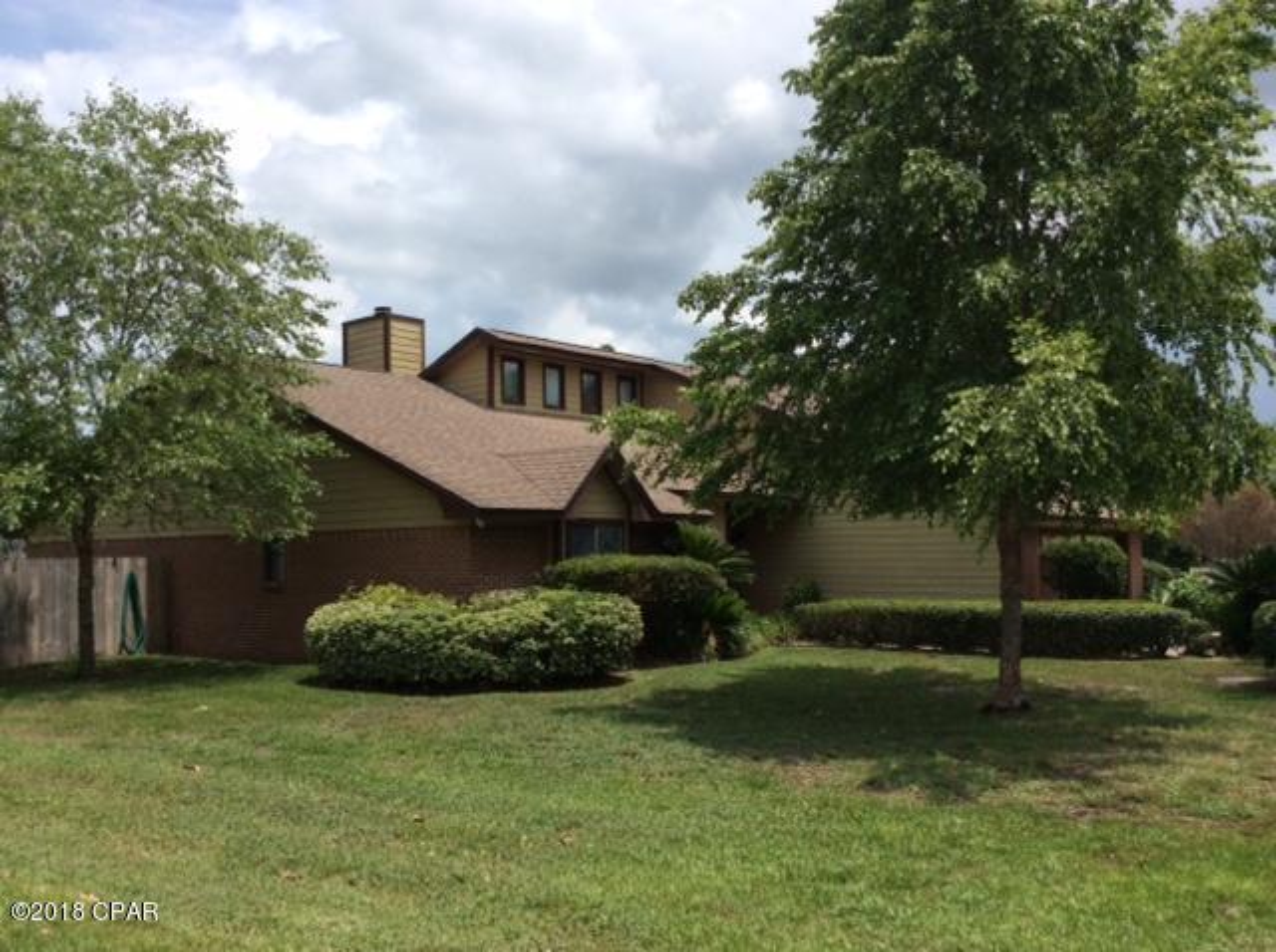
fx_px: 1178
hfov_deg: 56.9
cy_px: 476
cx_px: 638
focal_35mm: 32
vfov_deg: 44.1
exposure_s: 1/1733
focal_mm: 3.3
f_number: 2.4
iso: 32
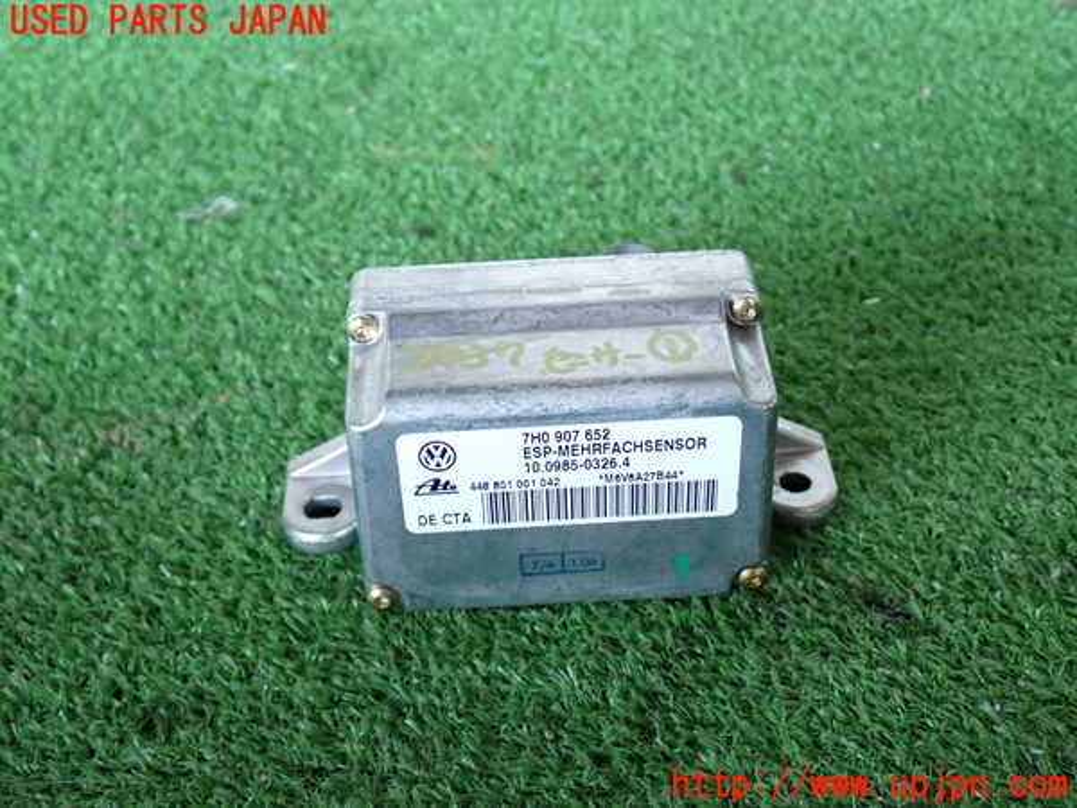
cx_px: 538
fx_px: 1369
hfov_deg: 42.9
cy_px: 404
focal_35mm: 44
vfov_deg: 32.9
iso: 500
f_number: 2.9
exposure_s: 1/40
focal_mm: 7.84
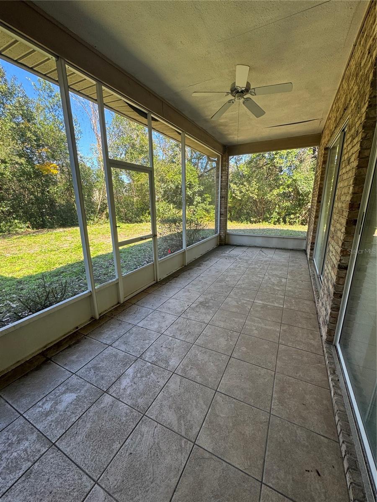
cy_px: 251
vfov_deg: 102.1
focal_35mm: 14
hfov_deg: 85.7
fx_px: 203
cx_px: 188
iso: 50
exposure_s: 1/99
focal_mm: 2.22
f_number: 2.2
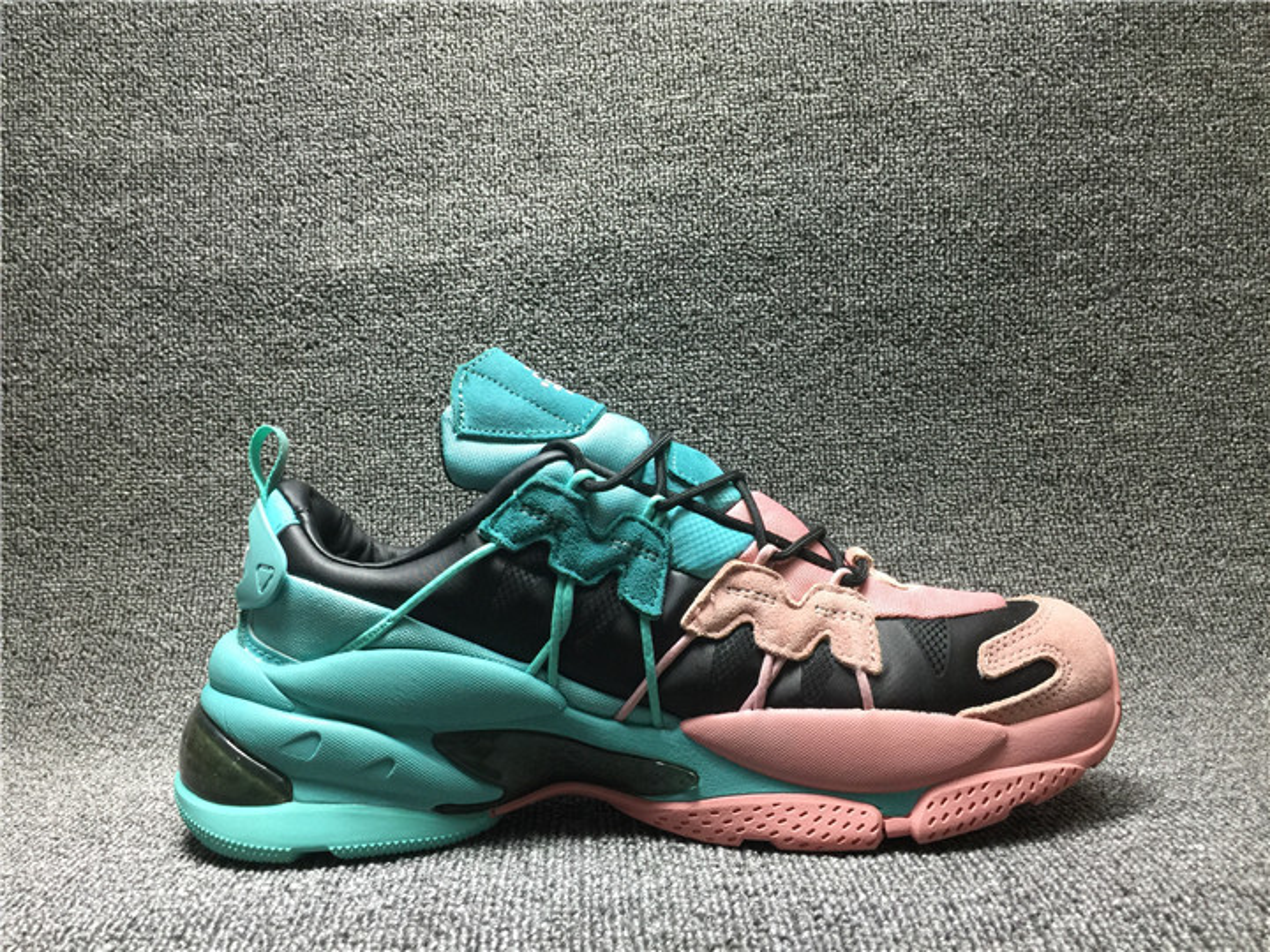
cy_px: 476
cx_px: 635
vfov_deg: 48.2
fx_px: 1064
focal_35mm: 29
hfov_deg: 61.7
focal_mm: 4.15
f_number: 2.2
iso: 64
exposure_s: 1/33
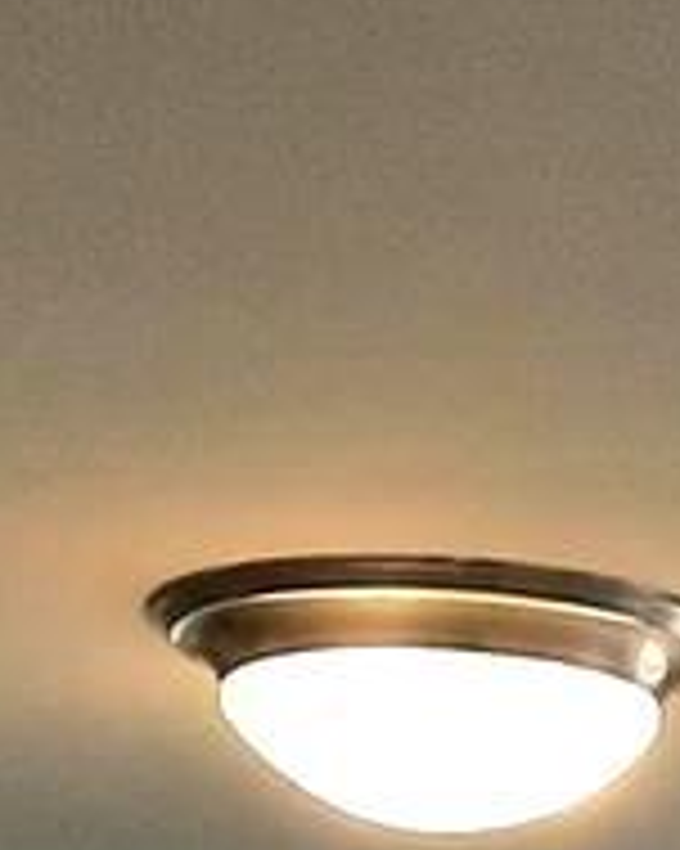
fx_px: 4985
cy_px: 2734
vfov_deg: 8.0
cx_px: 707
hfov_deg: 7.8
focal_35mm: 198
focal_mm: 4.6
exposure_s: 1/60
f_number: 2
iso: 50
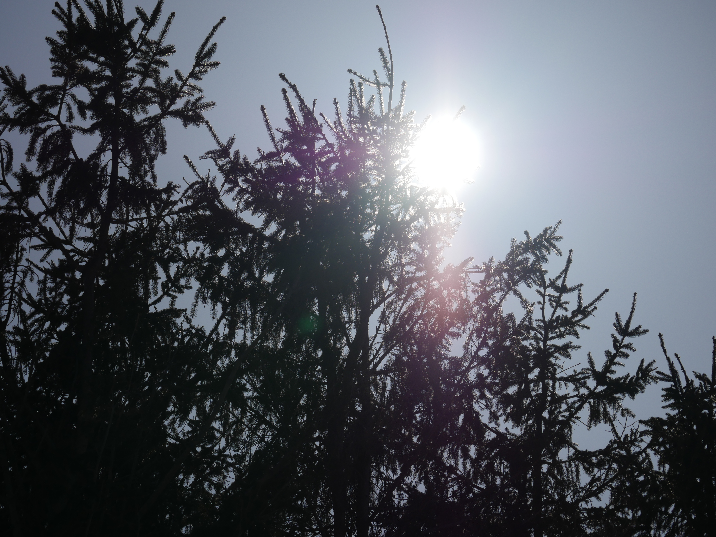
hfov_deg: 9.9
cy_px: 268
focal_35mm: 200
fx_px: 4137
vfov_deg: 7.4
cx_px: 358
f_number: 8
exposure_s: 1/8000
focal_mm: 100
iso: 200
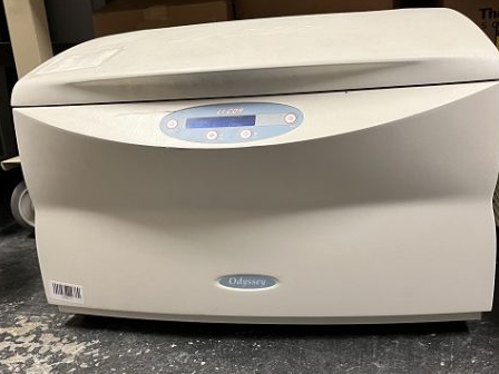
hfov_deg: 61.7
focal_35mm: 29
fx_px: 418
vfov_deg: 48.2
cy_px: 175
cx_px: 255
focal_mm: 5.1
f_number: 1.6
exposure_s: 1/60
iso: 400
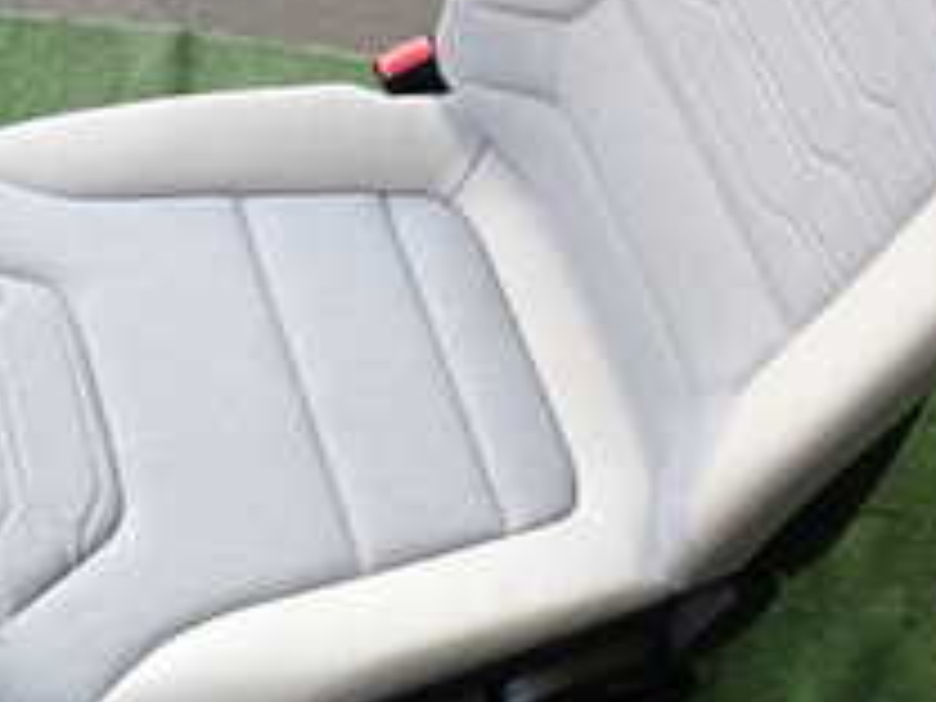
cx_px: 554
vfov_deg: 20.2
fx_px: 1947
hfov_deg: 27.0
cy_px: 148
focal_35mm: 72
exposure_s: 1/125
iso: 200
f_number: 2
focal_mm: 4.5
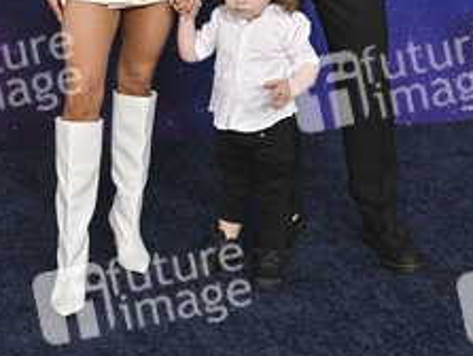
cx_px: 204
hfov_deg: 22.7
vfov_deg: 16.7
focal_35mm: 86
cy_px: -23
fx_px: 1177
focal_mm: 50
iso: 1600
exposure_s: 1/320
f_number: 5.6
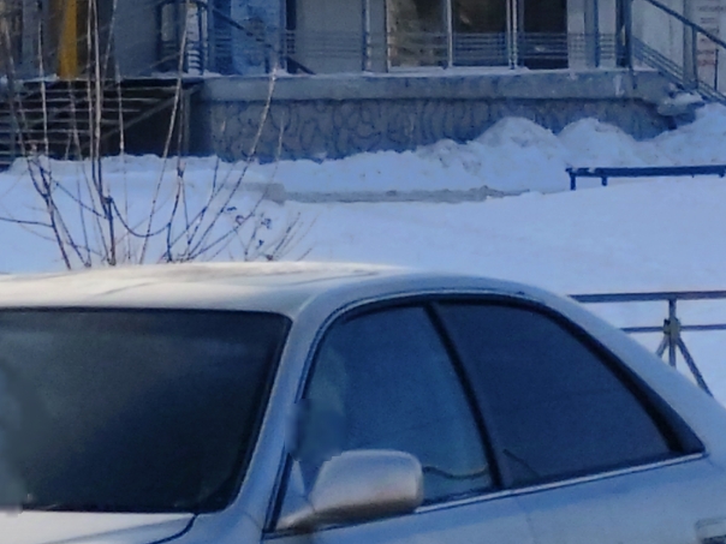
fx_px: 2580
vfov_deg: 12.0
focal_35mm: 123
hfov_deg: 15.7
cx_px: 16
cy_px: 506
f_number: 1.65
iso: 50
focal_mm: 6.19
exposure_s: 1/847
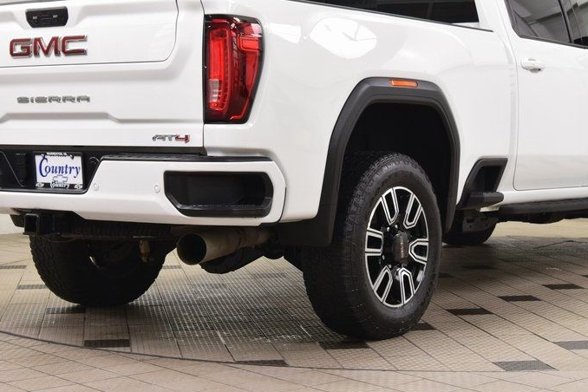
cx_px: 324
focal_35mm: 77
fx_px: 1258
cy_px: 144
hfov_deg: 26.3
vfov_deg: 17.7
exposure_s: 1/30
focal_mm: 34
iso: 900
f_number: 7.1
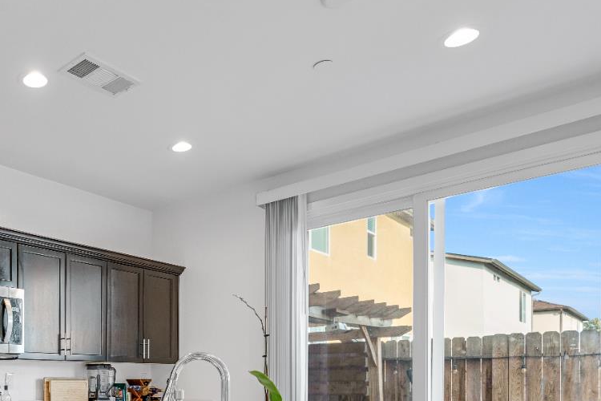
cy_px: 385
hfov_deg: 51.2
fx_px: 534
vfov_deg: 37.5
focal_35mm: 32
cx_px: 49
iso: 640
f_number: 7.1
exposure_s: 1/8
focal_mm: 16
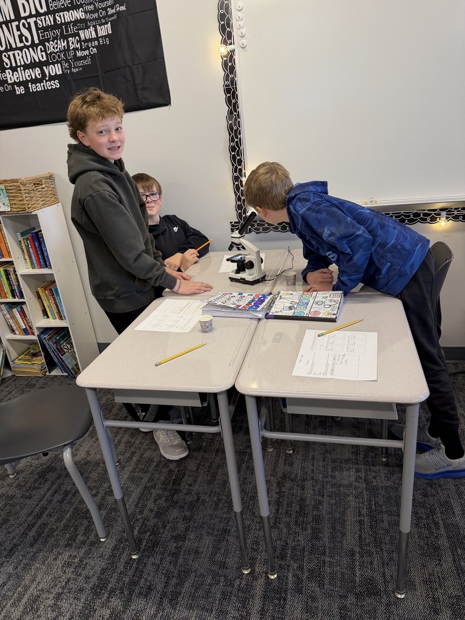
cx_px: 232
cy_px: 310
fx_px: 430
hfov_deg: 56.8
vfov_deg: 71.6
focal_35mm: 24
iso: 160
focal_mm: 6.76
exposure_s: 1/120
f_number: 1.78
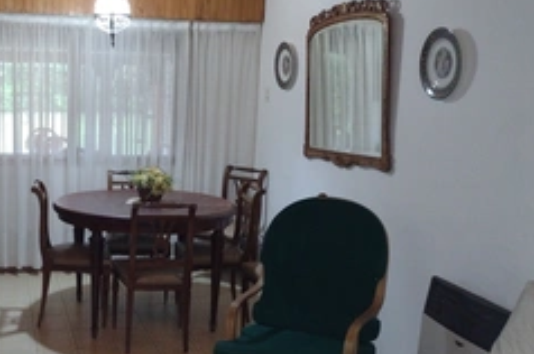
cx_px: 121
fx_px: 770
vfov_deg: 25.9
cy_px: 190
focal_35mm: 52
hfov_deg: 37.1
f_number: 1.7
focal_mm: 4.71
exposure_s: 1/25
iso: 603
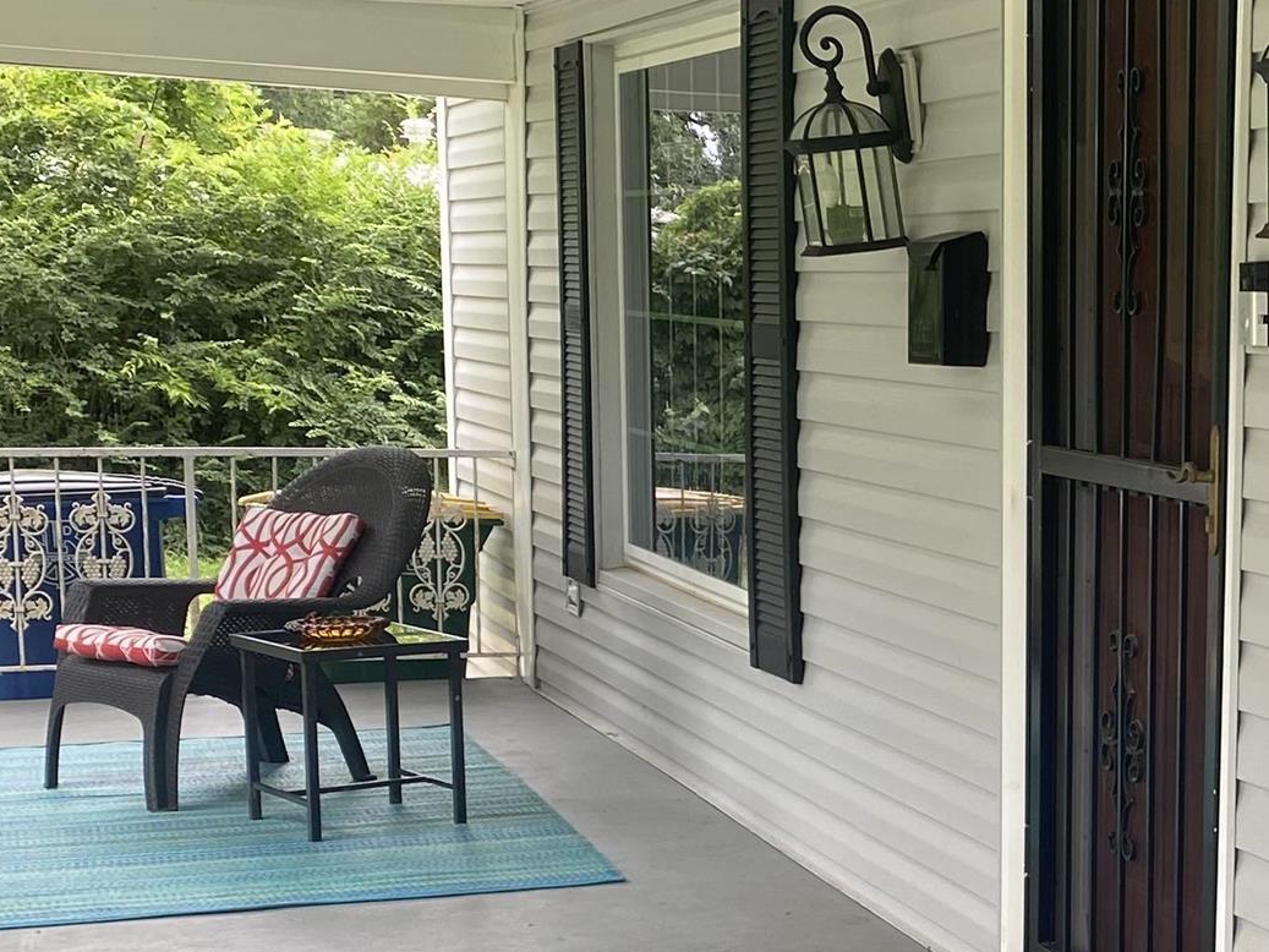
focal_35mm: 77
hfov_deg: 23.9
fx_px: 2823
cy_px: 852
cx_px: 1342
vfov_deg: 18.8
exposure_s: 1/241
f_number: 1.8
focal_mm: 4.25
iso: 32
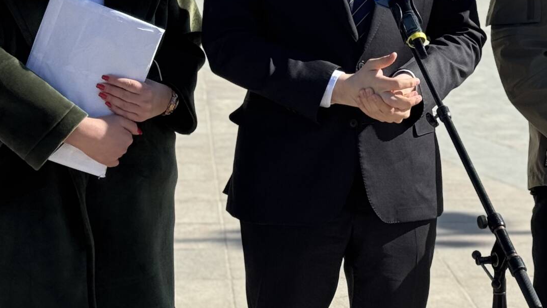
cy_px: 99
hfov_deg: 17.2
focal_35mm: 124
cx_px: 435
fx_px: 1798
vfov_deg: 9.8
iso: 64
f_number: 1.78
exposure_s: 1/3257
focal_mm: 6.76
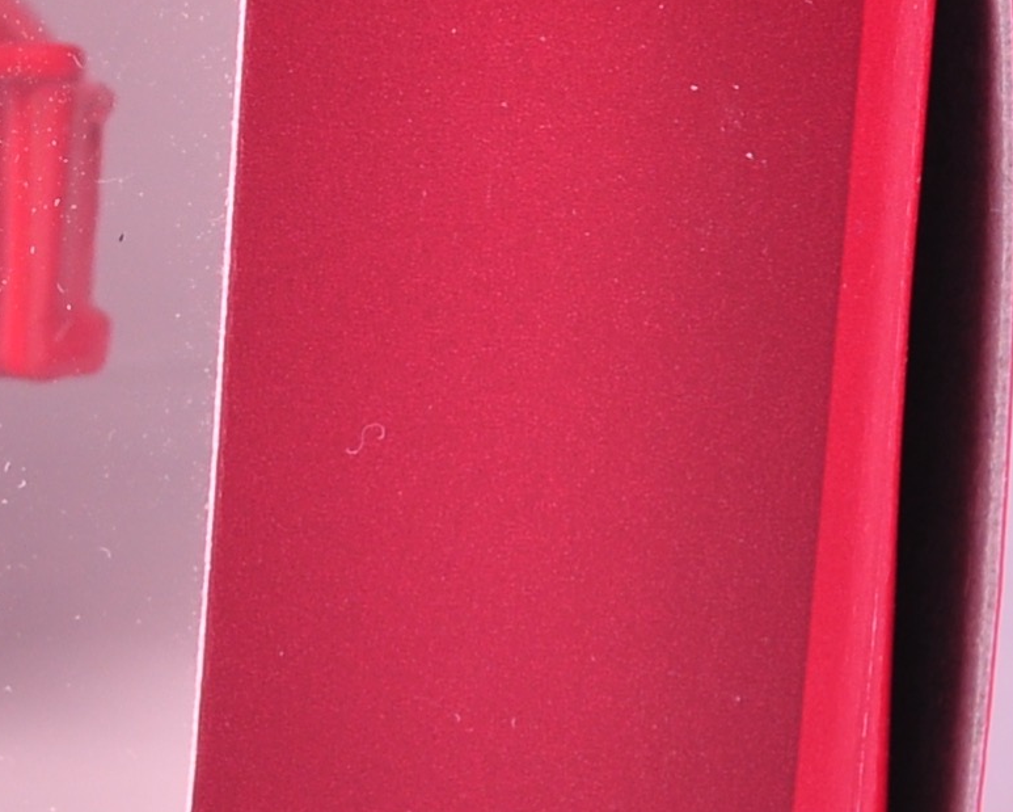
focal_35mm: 343
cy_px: 173
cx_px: -1337
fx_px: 10287
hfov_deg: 5.5
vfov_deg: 4.5
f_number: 11
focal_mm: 44
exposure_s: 1/125
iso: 160
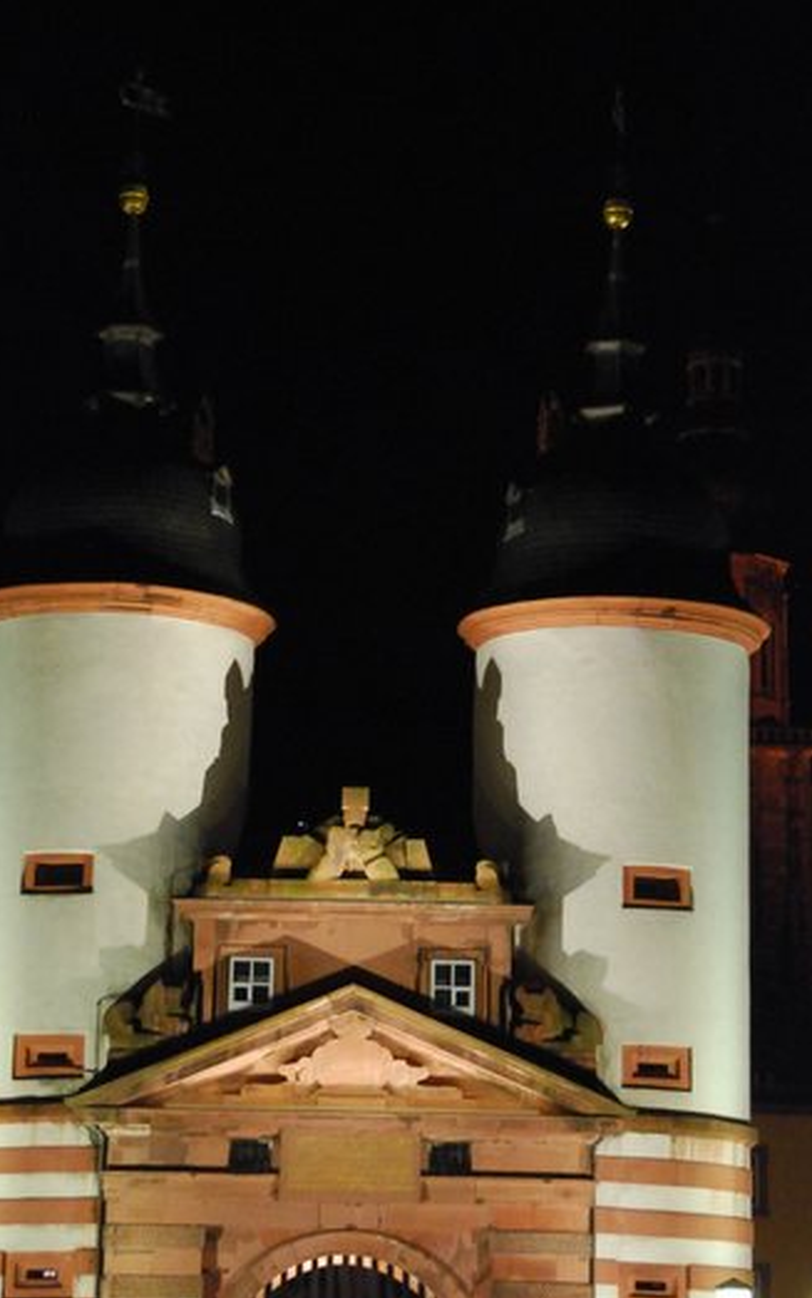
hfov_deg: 15.2
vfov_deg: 24.1
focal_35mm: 86
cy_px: 663
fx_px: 3044
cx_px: 402
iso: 1600
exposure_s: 1/8
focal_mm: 42
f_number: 4.5
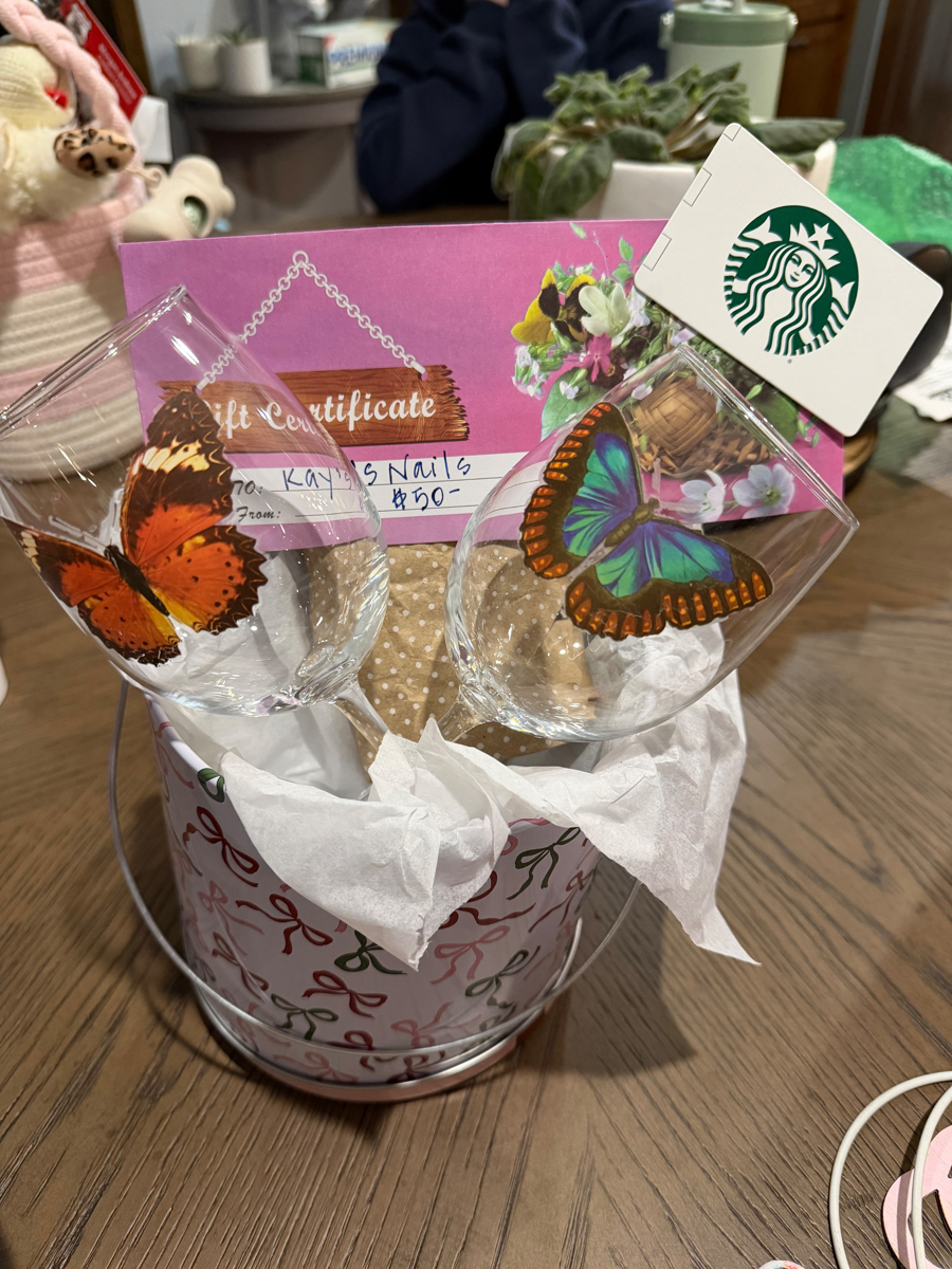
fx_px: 880
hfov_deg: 56.8
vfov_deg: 71.6
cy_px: 634
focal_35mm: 24
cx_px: 476
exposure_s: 1/60
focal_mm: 6.76
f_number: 1.78
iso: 400
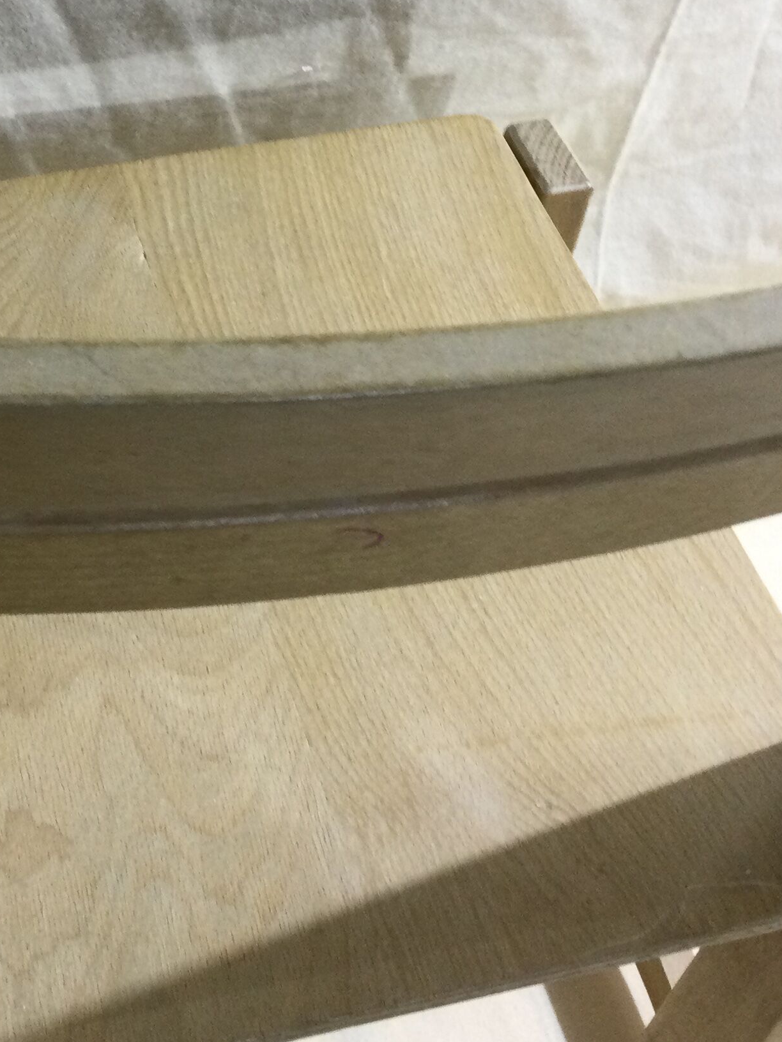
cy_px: 311
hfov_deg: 23.1
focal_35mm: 62
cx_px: 100
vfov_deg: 30.9
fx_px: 1867
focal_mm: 3.3
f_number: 2.4
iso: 80
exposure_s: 1/33
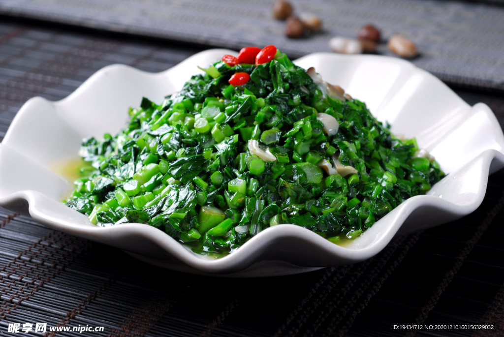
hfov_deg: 22.6
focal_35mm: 90
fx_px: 1261
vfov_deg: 15.2
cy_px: 168
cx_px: 252
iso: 160
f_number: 7.1
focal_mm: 60
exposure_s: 1/160
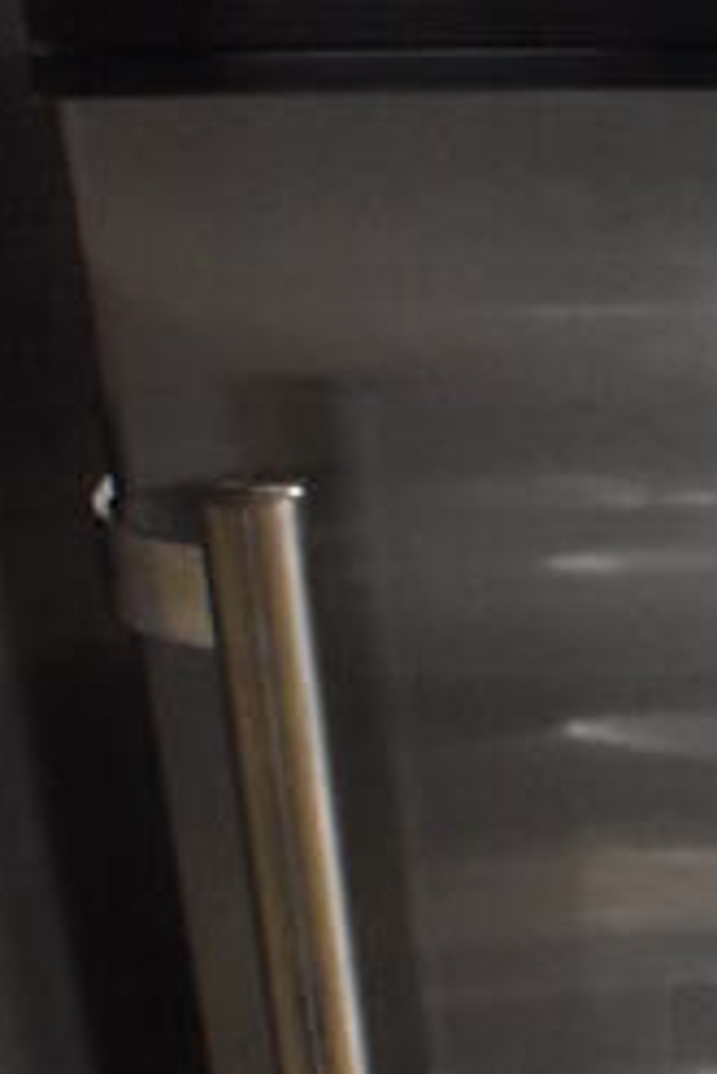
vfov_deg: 19.9
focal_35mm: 100
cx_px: 1121
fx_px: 2983
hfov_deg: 12.9
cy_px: 998
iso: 5600
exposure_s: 1/125
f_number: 3.5
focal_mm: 18
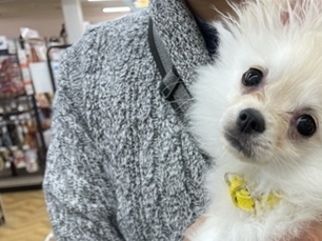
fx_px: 474
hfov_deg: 36.1
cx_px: 264
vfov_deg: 27.1
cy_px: 236
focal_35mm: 51
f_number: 1.6
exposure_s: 1/120
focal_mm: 4.2
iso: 125
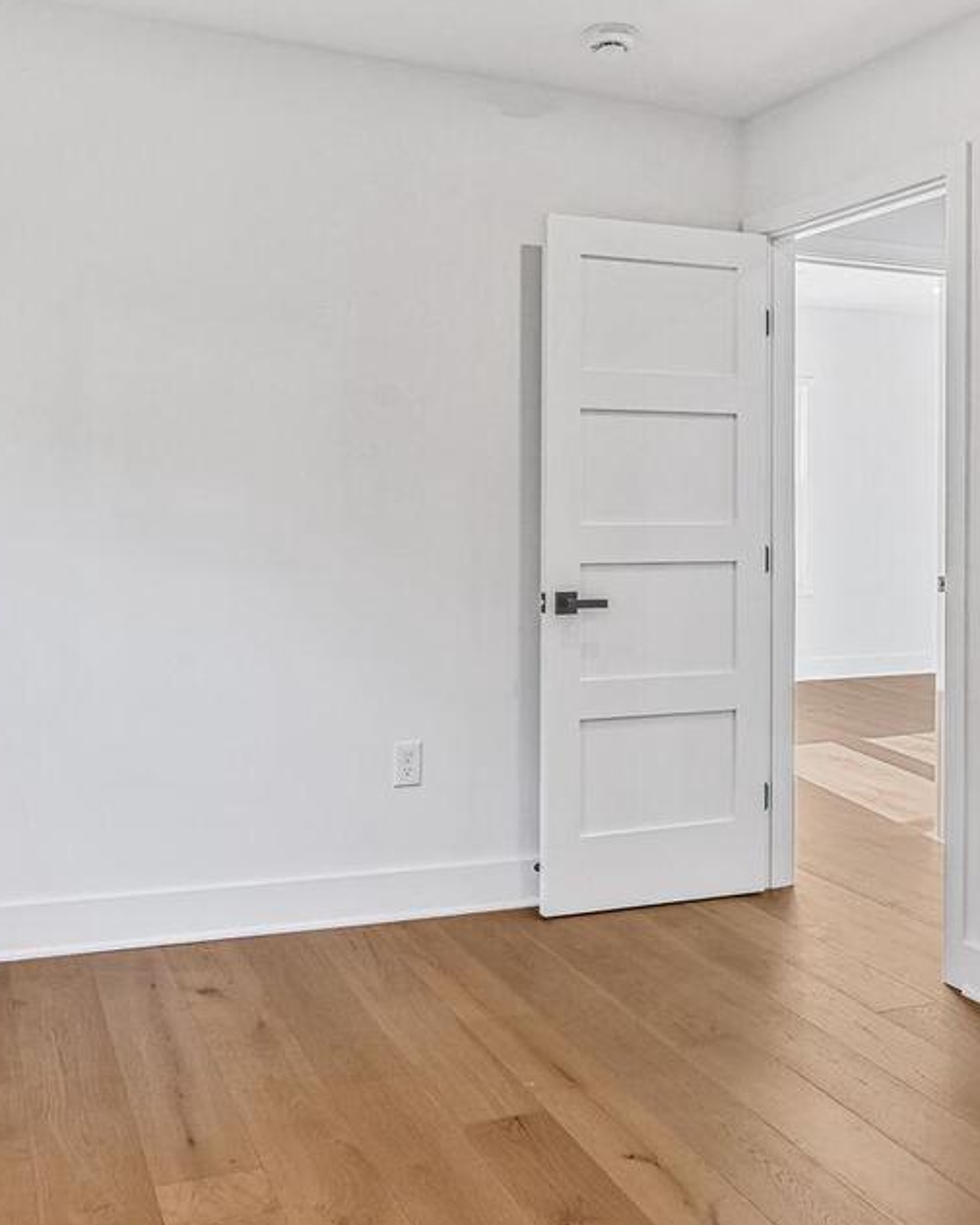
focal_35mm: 30
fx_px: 1087
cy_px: 534
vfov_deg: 58.6
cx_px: 409
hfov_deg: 48.3
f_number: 9
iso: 200
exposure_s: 1/8
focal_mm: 14
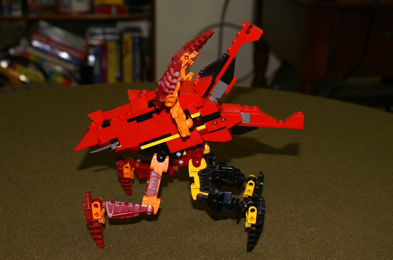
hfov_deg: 37.9
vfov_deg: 25.7
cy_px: 130
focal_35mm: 52
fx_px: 572
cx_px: 196
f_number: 5.6
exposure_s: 1/60
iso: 400
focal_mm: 35
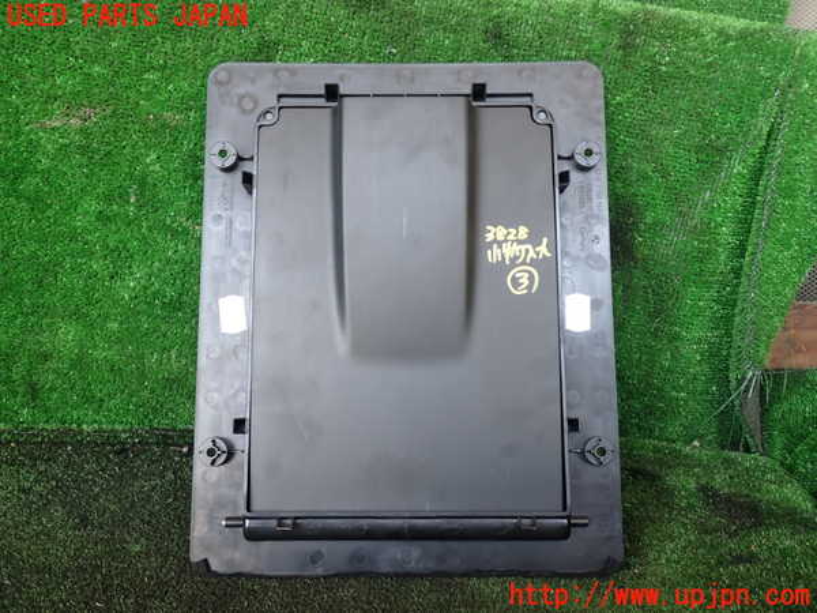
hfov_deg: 60.0
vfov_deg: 46.8
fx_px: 708
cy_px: 306
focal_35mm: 30
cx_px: 408
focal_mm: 5.4
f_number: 2.3
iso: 160
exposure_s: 1/60
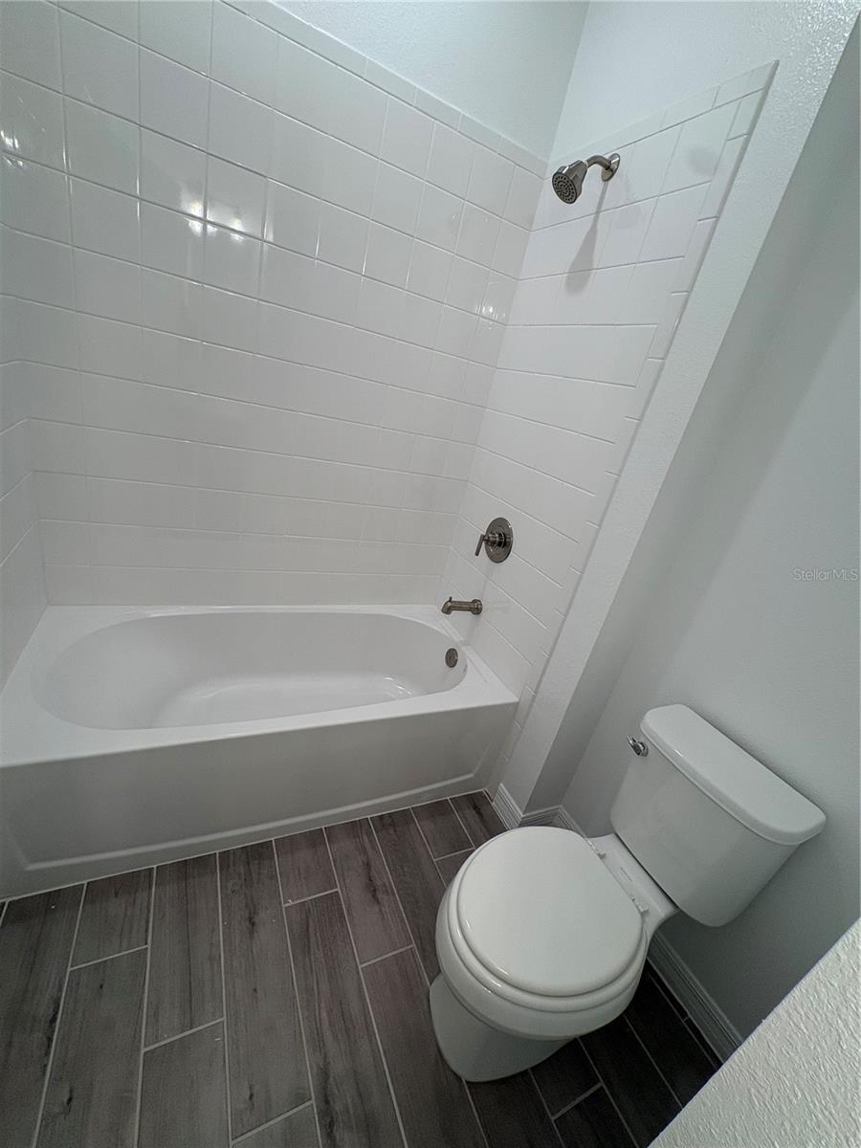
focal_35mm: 14
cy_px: 574
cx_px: 430
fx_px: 464
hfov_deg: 85.7
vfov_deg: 102.1
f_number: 2.2
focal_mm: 2.22
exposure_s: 1/120
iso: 100
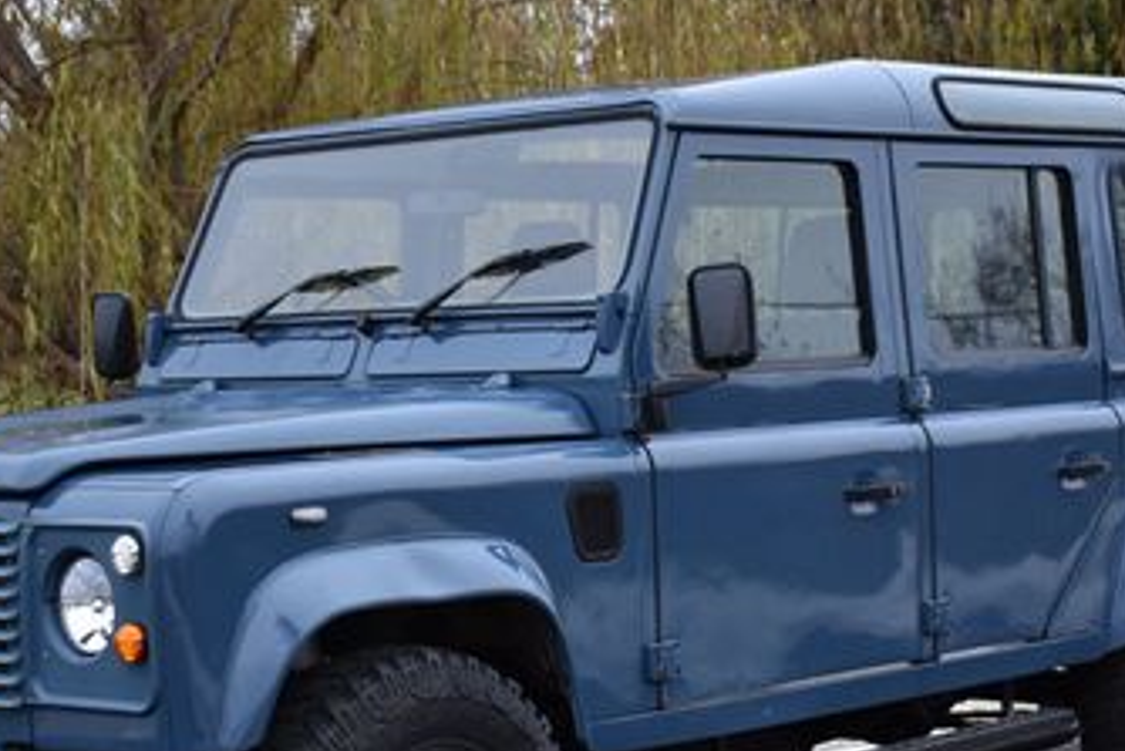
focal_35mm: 92
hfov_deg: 22.1
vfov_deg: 14.8
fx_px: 2876
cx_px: 546
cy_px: 529
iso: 560
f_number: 4
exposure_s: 1/60
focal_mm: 32
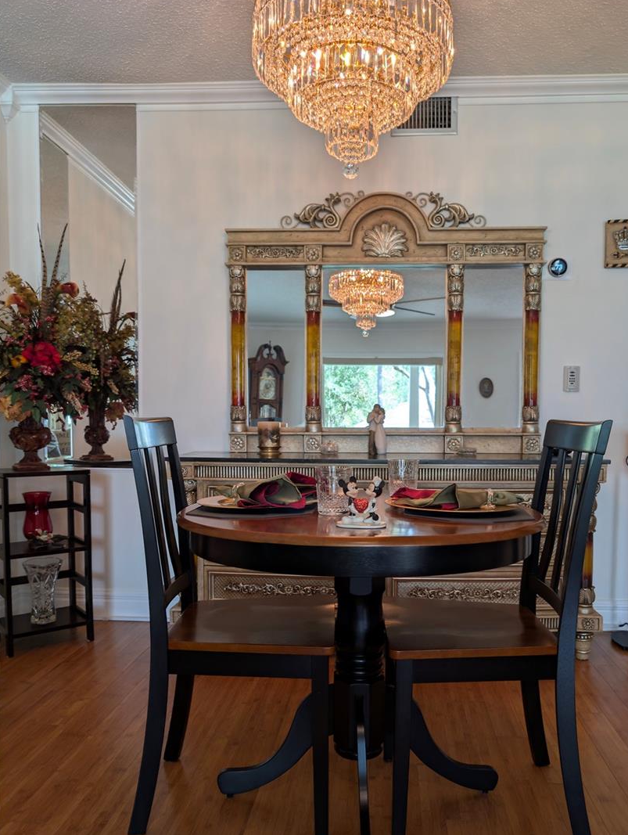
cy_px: 462
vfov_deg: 65.1
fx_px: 652
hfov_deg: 51.3
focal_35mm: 27
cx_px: 350
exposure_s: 1/60
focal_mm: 6.9
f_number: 1.68
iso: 31
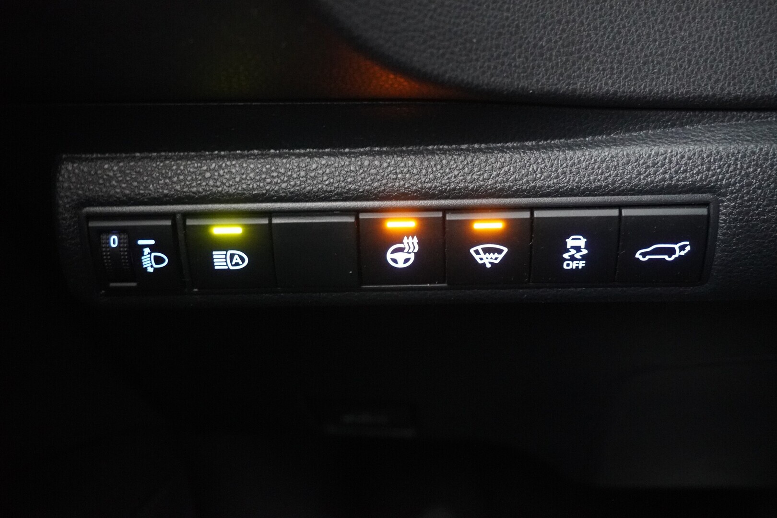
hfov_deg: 42.3
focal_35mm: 46
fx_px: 1004
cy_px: 259
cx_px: 388
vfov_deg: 28.9
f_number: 5
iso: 6400
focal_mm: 31
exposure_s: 1/4
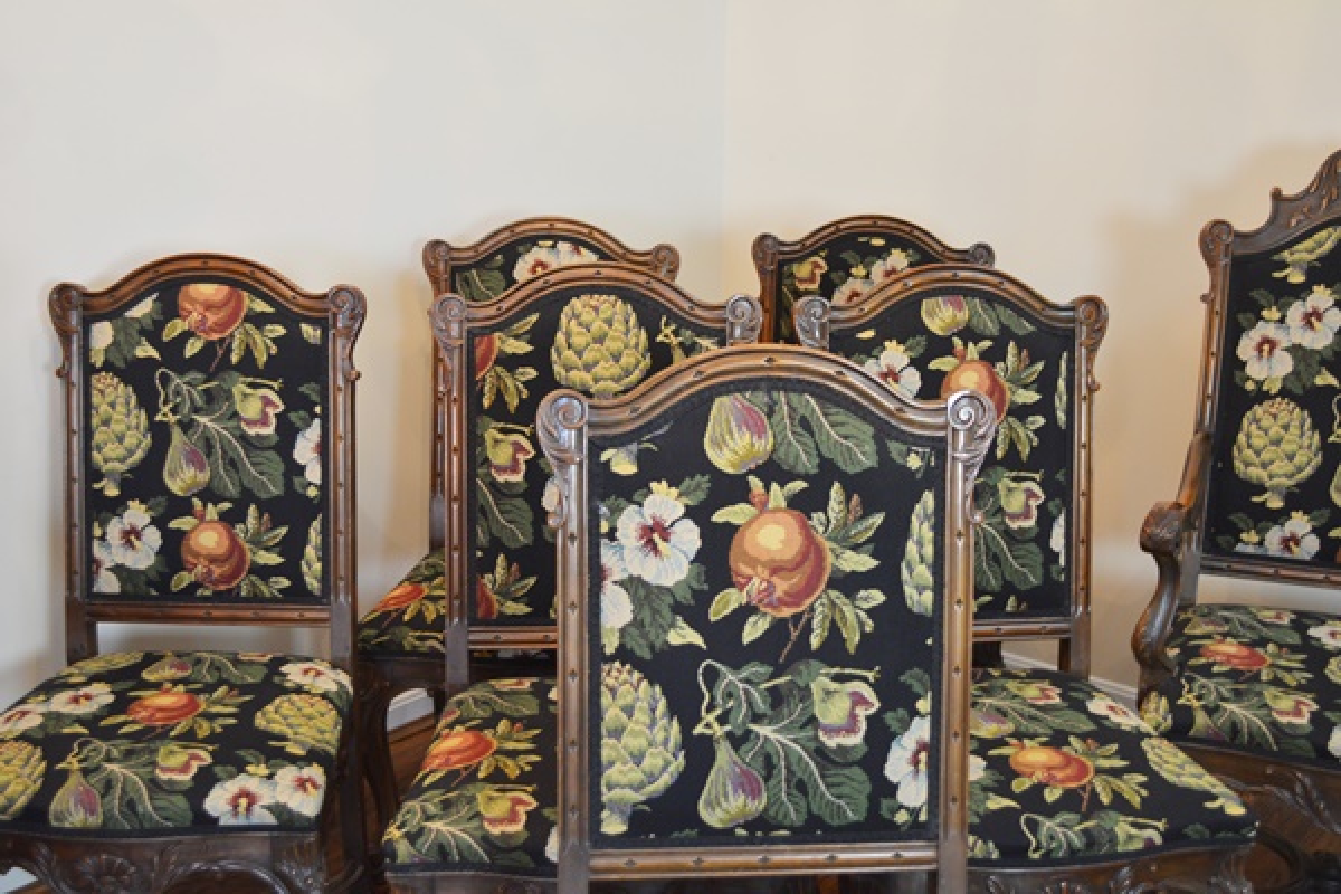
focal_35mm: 36
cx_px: 670
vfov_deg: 36.9
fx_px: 1341
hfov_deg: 53.1
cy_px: 447
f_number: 4
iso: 800
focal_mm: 24
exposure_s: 1/40
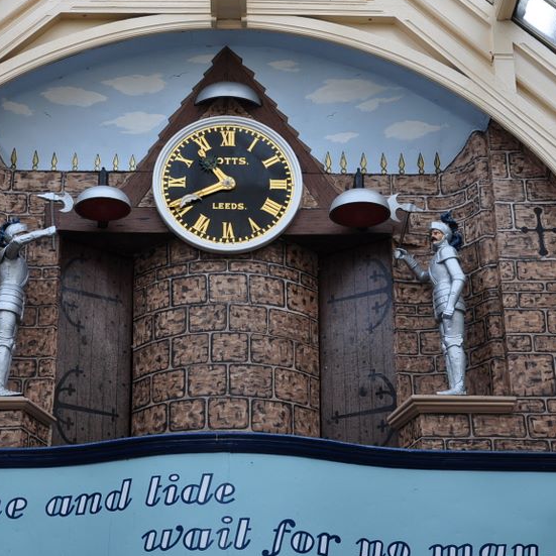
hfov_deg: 24.3
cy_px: 247
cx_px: 246
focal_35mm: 71
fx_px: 1290
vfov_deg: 24.3
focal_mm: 30
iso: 220
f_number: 8
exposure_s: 1/60
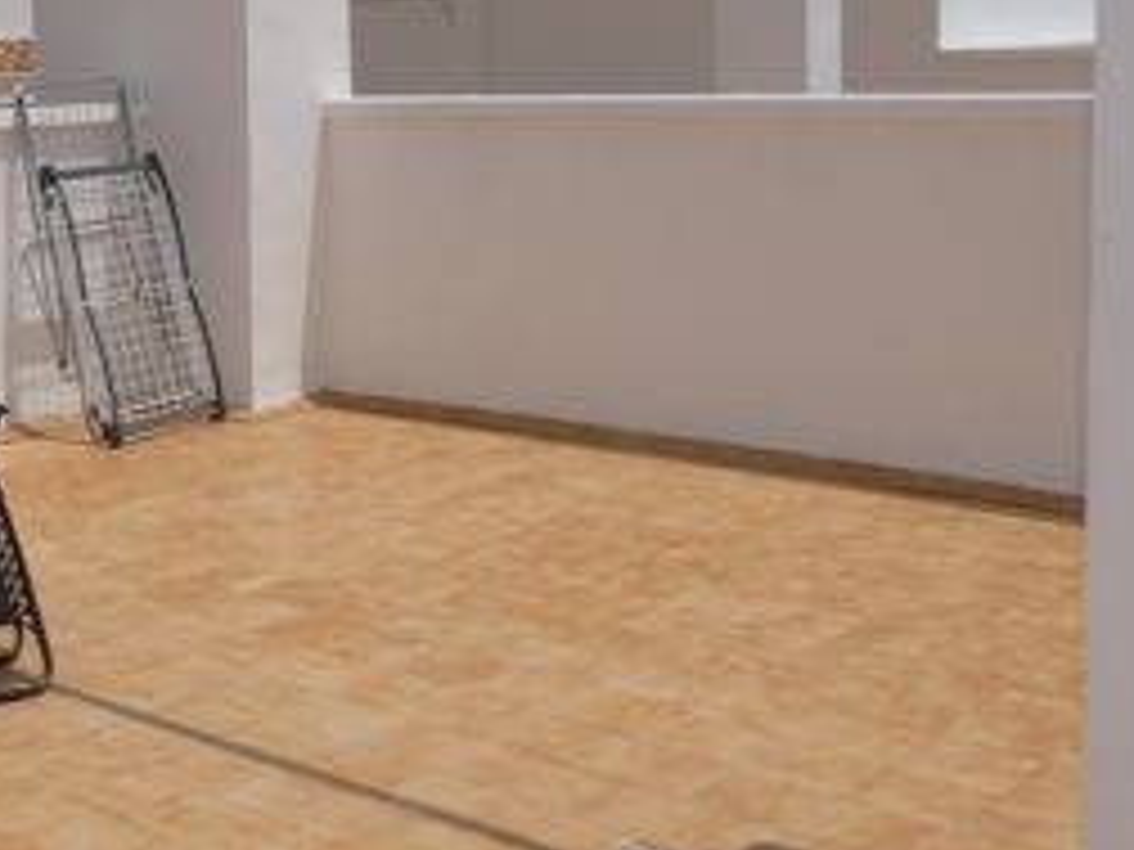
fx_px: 1835
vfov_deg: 25.8
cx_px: -97
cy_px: 207
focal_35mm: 56
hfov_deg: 30.8
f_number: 6.3
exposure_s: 1/800
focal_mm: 3.6
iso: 80
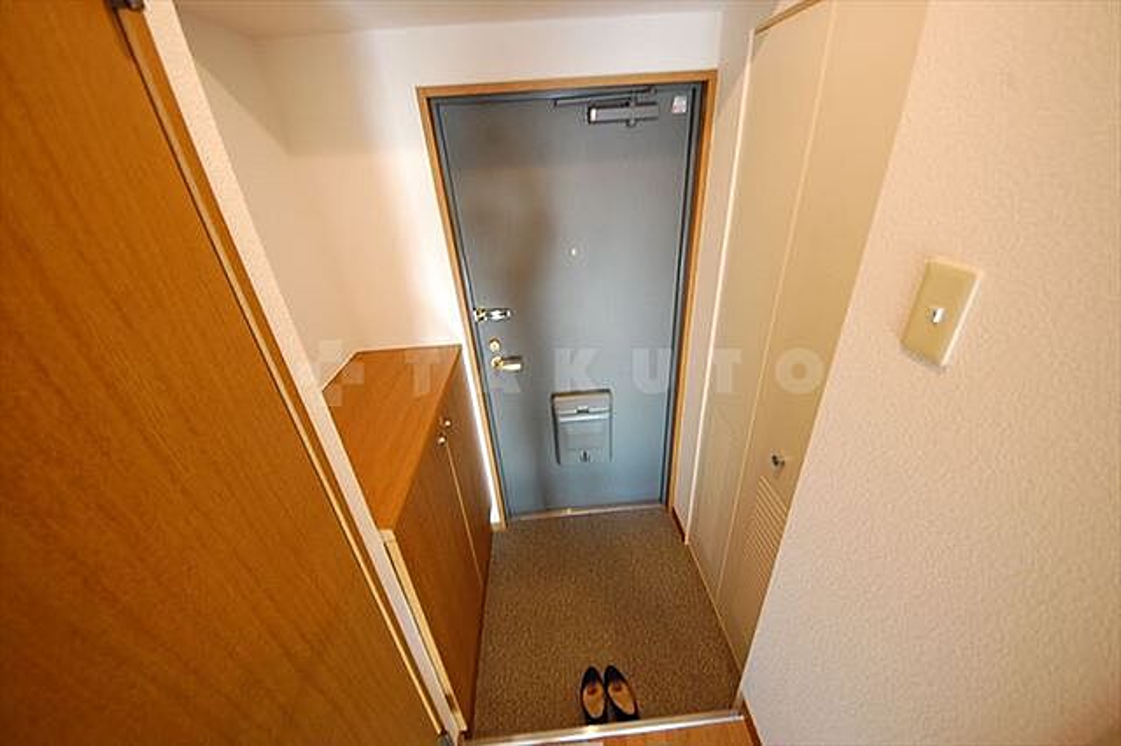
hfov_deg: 112.6
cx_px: 560
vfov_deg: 89.9
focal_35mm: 12
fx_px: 373
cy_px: 373
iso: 800
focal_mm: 8
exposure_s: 1/15
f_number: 4.5
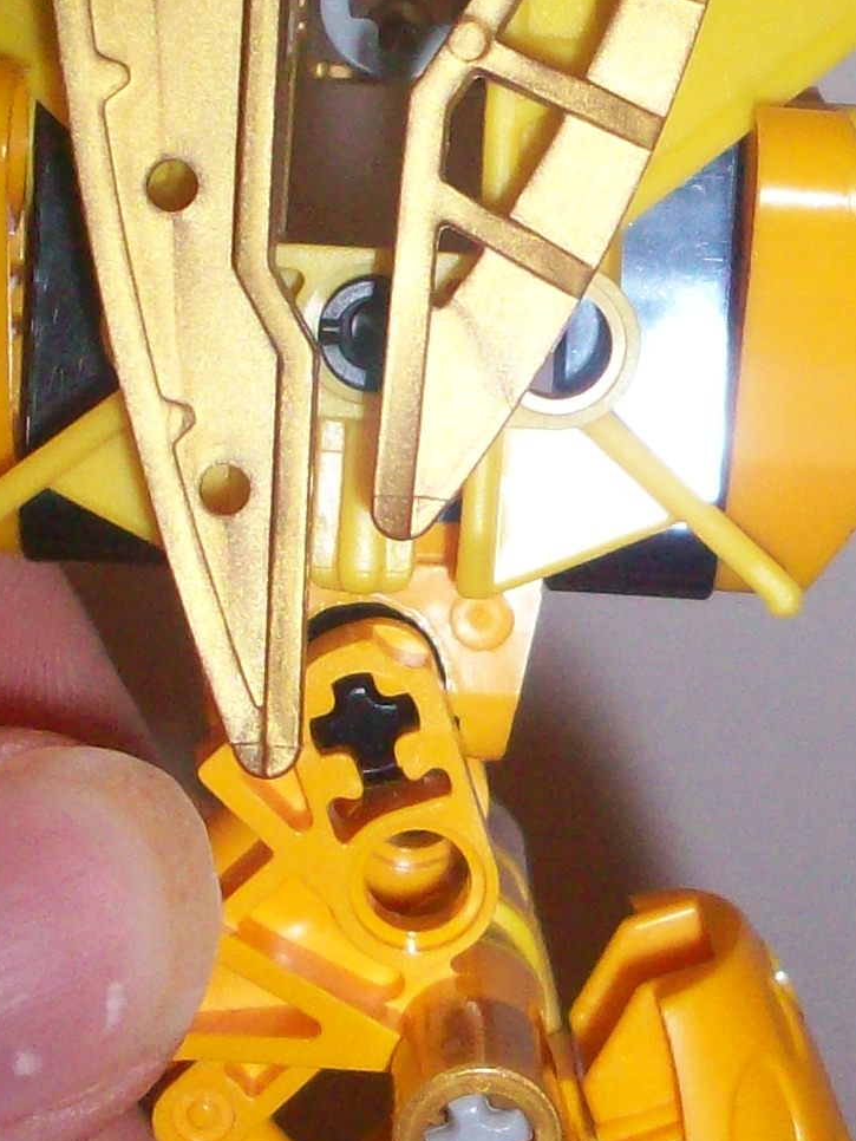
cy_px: 383
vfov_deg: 16.8
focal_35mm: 117
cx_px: 810
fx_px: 3856
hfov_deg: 12.5
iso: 160
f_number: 2.8
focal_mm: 6.2
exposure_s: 1/64
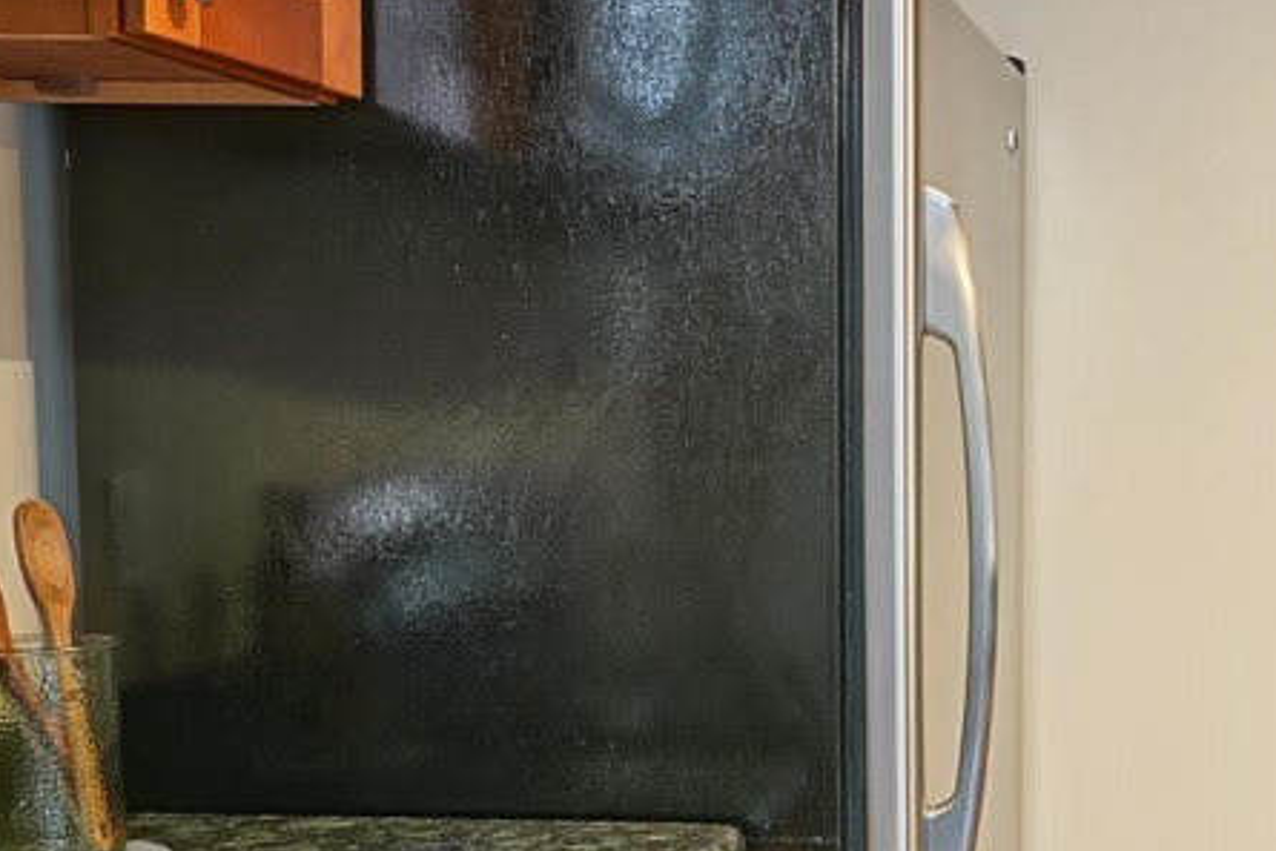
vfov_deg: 22.1
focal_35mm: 61
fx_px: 2163
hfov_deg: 29.9
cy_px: 646
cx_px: 1366
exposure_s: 2.5
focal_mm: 16
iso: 100
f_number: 8
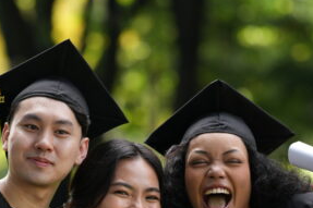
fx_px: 3024
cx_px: 158
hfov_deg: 5.9
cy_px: 246
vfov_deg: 3.9
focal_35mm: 348
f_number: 2.8
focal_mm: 130
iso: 400
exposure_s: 1/800
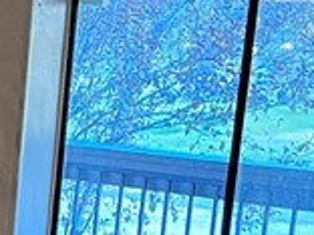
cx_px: -501
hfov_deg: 9.8
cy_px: 402
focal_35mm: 171
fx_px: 1551
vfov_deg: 8.4
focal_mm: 5.1
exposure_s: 1/60
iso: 320
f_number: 1.6
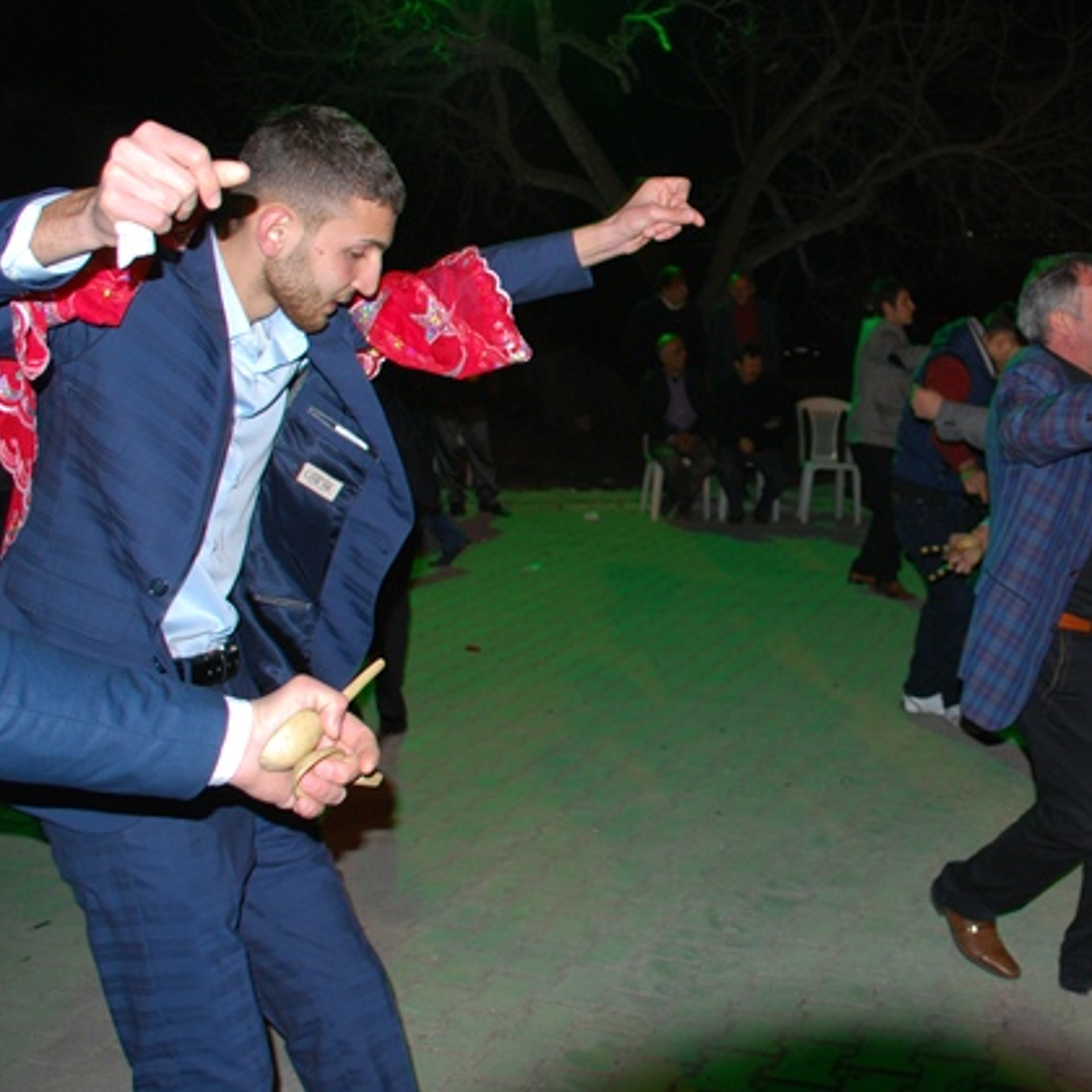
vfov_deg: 39.9
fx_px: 1499
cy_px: 455
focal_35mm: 42
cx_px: 874
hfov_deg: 38.5
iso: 200
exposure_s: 1/60
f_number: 3.5
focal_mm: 18
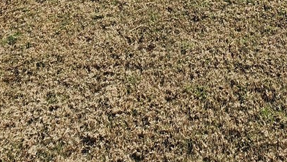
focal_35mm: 55
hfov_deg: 33.7
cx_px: 303
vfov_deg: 15.2
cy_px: -202
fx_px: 419
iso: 50
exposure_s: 1/2157
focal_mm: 2.2
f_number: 2.2
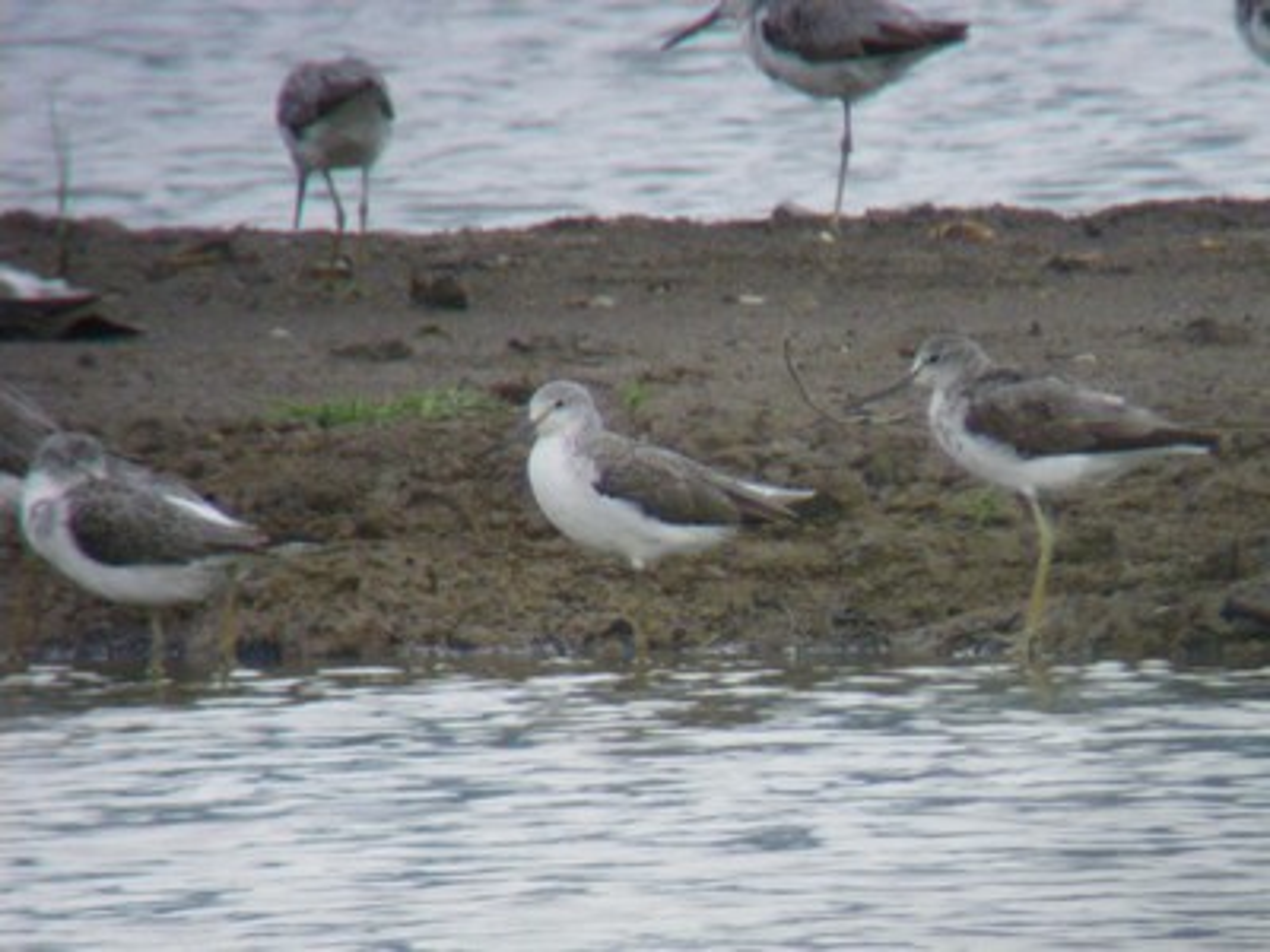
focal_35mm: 140
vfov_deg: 10.6
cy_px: 476
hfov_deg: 14.1
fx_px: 5136
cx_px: 635
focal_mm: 25
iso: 800
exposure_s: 1/200
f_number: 5.5
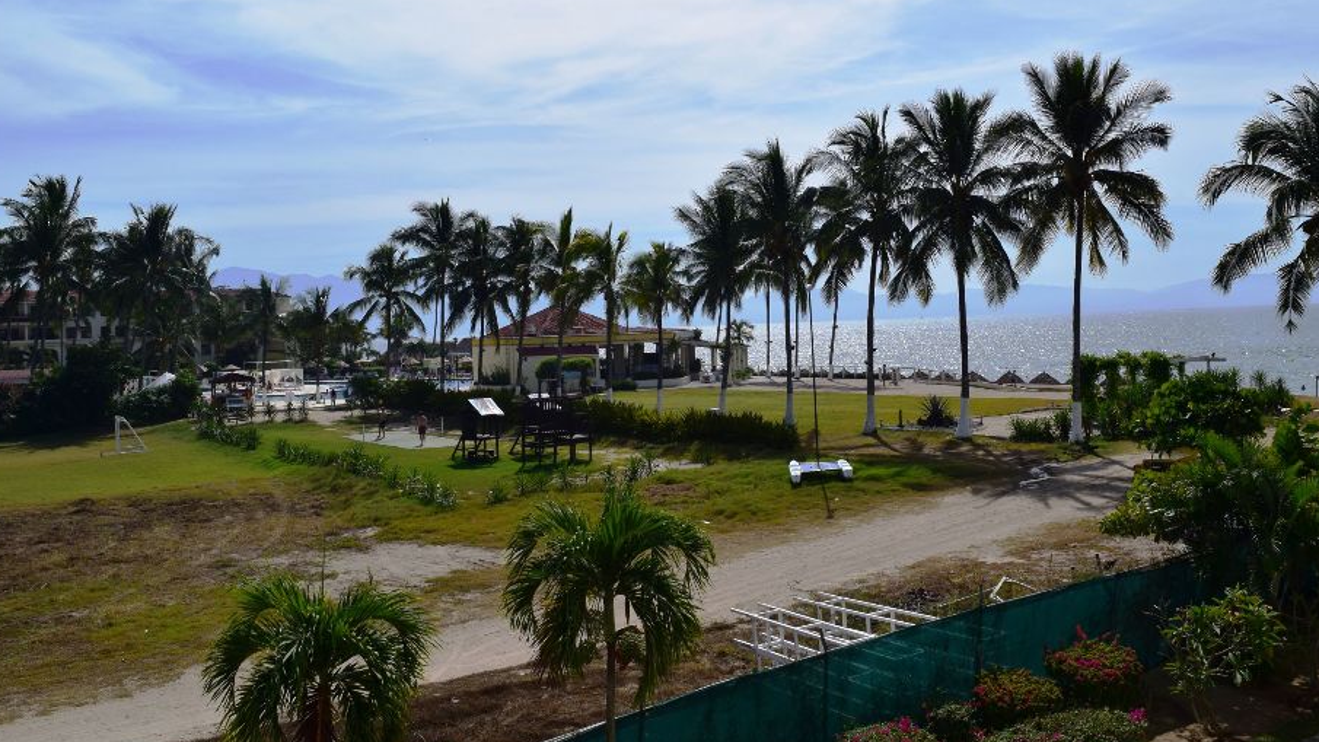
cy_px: 321
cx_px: 681
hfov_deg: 61.0
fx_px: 1119
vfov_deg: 36.6
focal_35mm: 32
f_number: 13
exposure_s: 1/800
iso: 200
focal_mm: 18
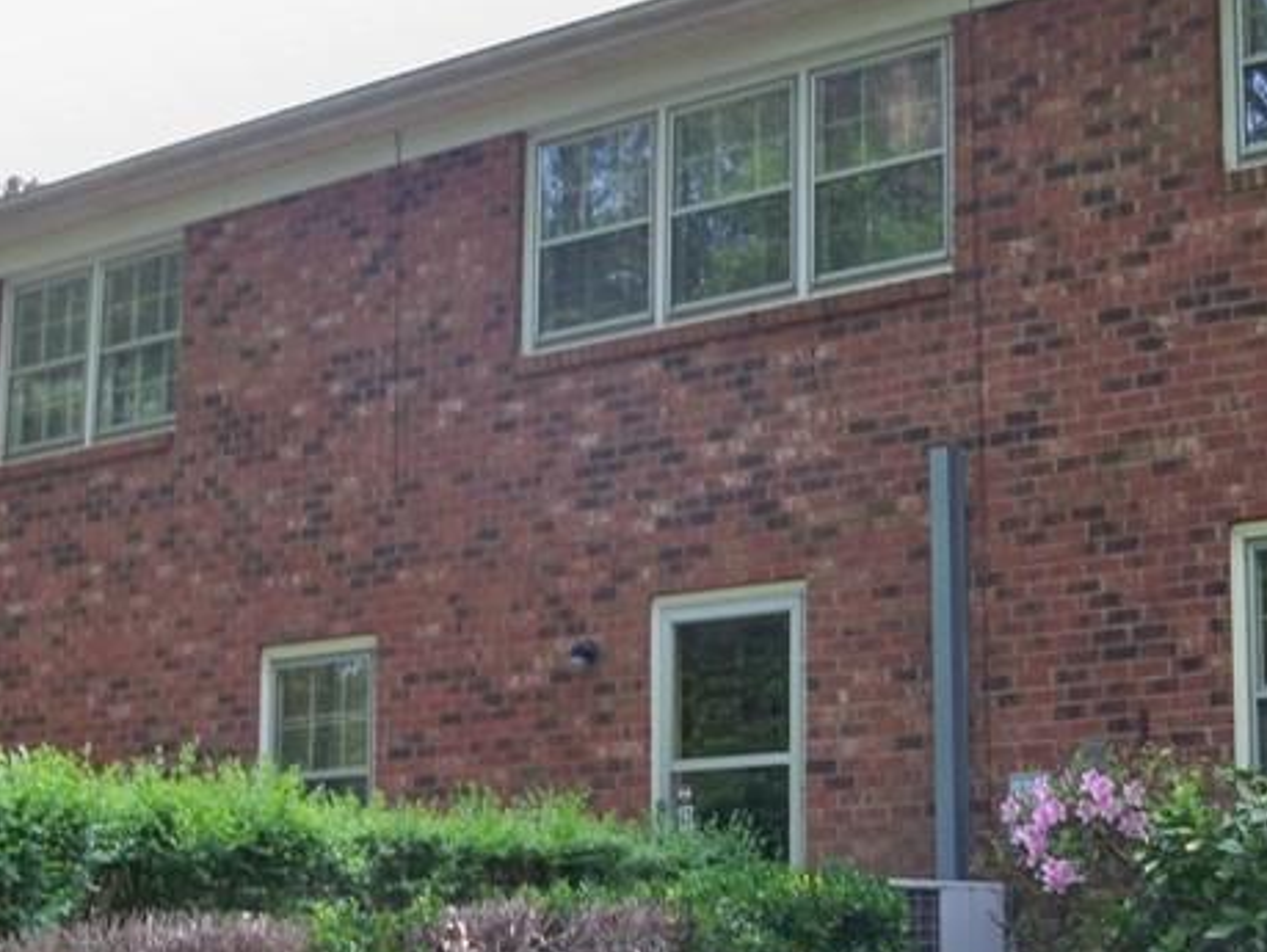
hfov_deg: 24.8
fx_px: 2857
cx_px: 925
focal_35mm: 78
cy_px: 676
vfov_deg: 18.8
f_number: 3.5
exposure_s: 1/50
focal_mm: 6.2
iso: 64
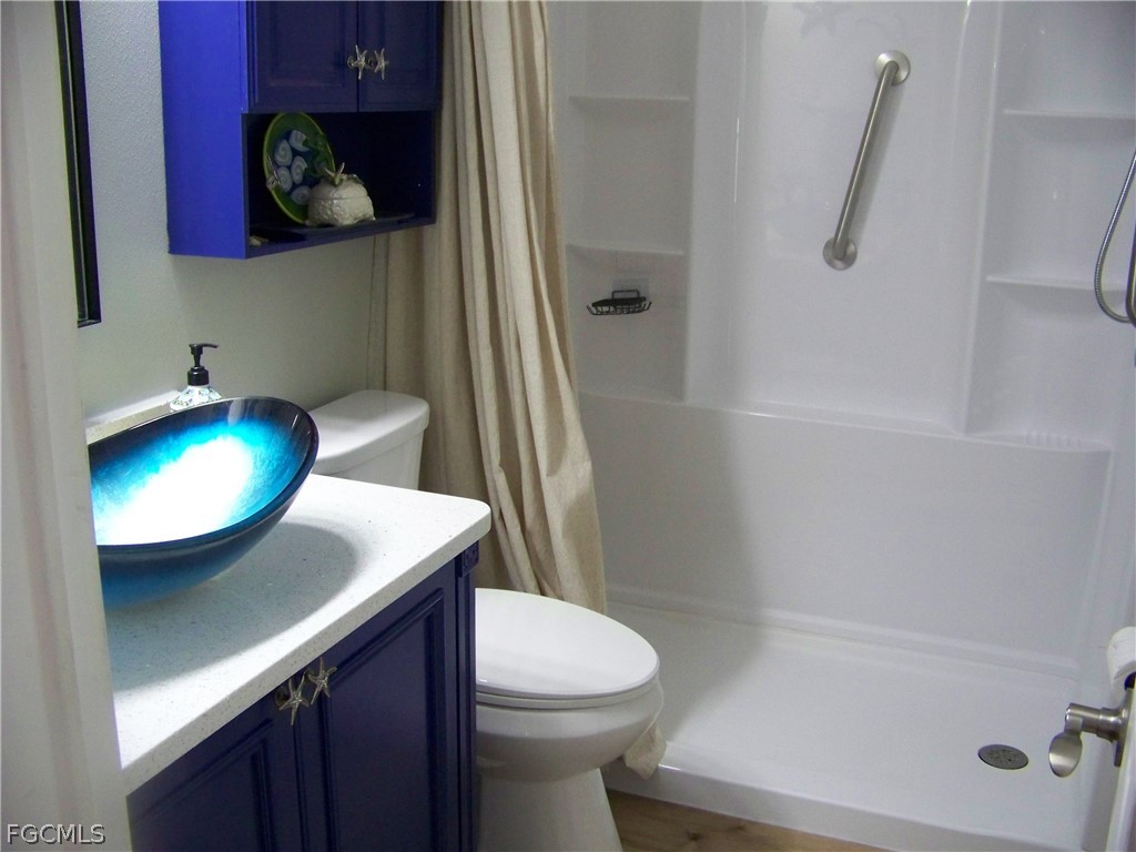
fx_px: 1181
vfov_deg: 39.7
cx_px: 568
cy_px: 426
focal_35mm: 36
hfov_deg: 51.4
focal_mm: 5.85
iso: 250
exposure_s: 1/30
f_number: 2.8
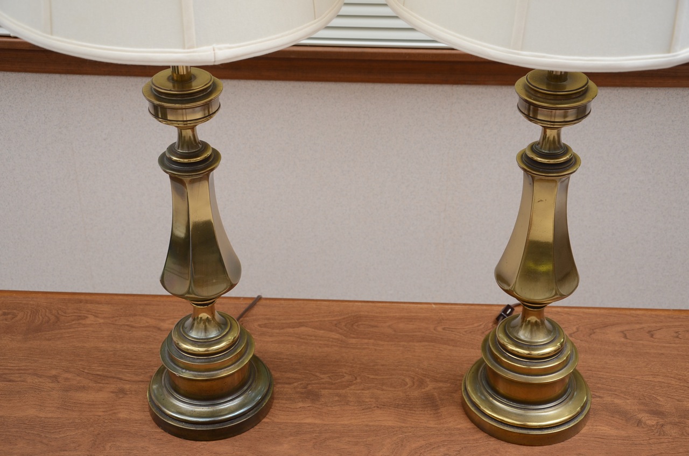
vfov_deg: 22.5
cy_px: 228
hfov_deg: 33.5
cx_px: 344
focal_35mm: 60
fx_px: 1146
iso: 320
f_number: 5
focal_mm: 40
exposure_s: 1/60
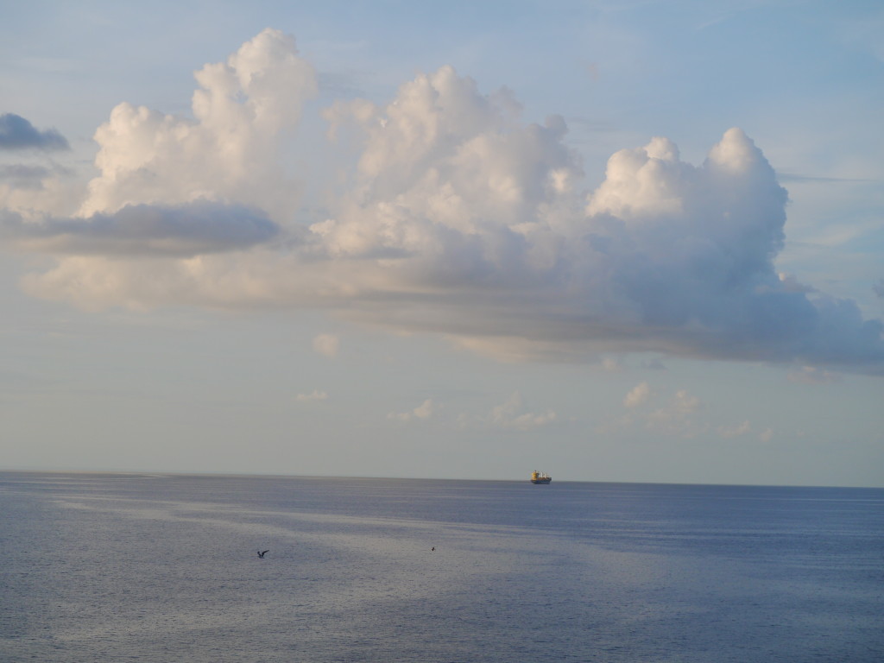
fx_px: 2298
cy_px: 332
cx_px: 442
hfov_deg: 21.8
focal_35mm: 90
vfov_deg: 16.4
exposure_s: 1/320
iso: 160
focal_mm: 45
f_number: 6.3
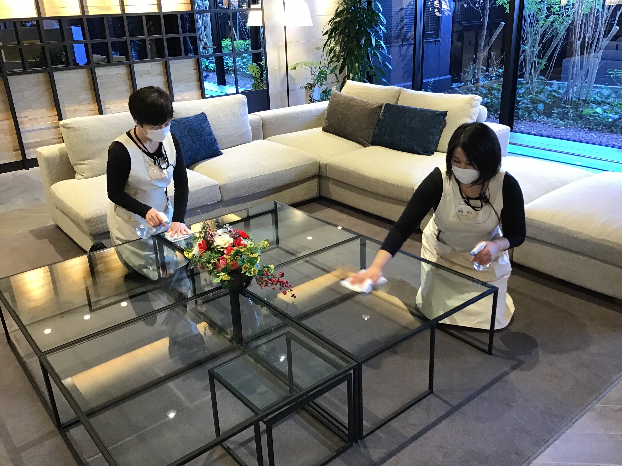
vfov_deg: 45.4
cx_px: 311
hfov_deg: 58.4
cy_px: 233
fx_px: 557
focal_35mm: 31
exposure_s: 1/30
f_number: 2.4
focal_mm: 3.3
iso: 100
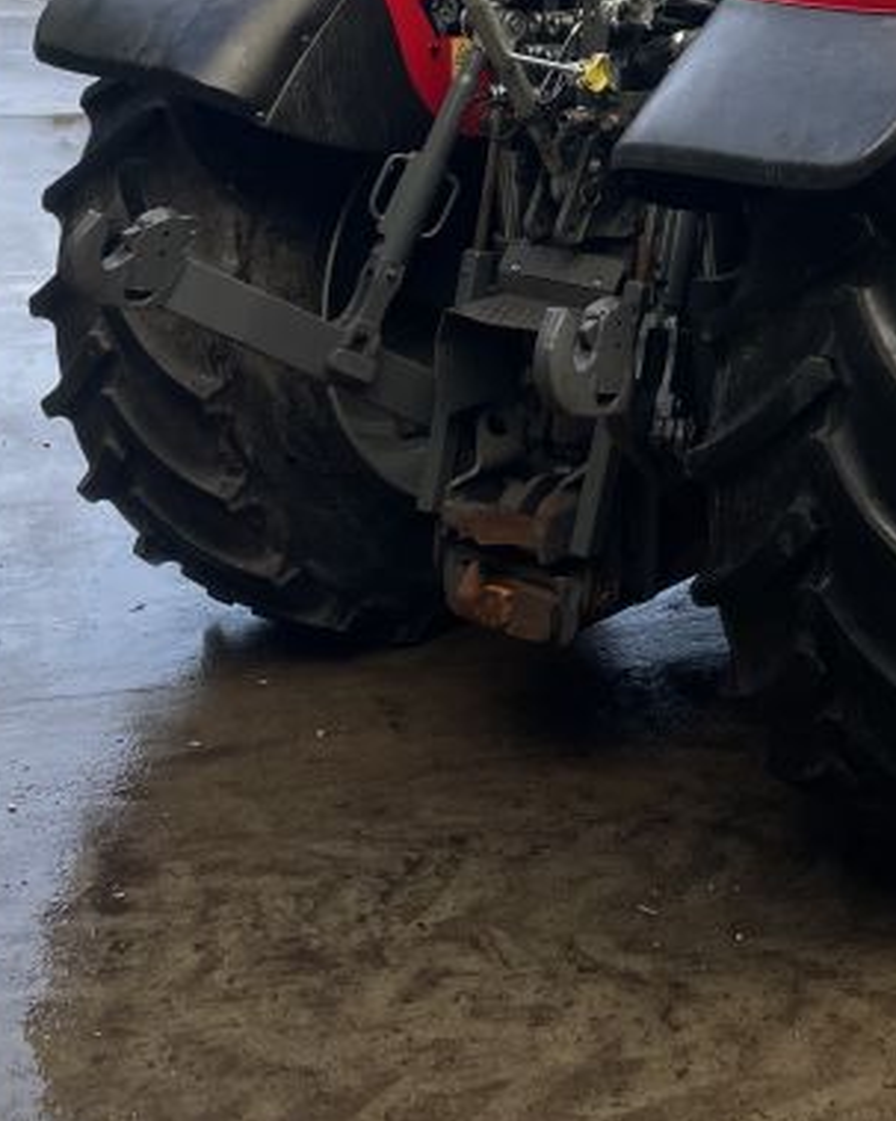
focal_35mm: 67
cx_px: 869
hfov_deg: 22.1
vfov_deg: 27.0
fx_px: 2222
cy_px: 44
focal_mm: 4.2
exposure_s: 1/433
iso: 32
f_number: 1.6
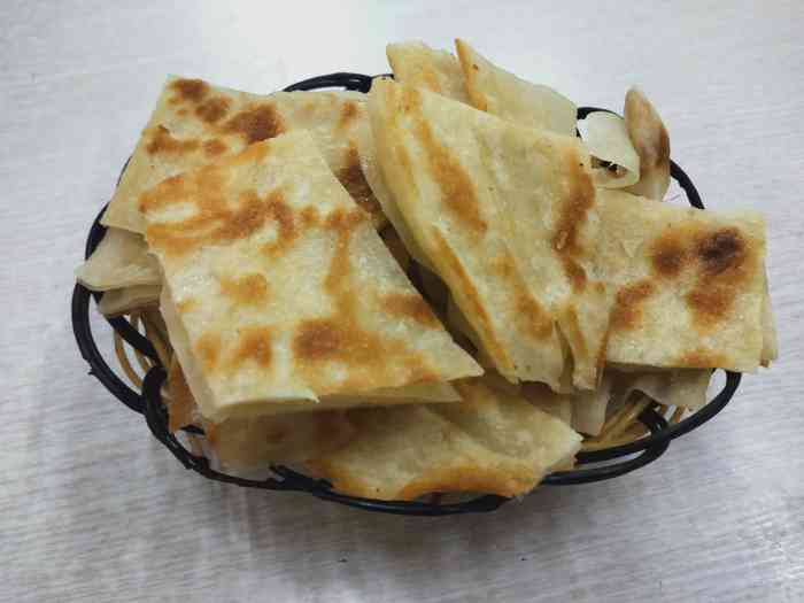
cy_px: 302
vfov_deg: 58.9
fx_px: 534
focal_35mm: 23
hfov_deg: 73.9
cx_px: 402
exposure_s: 1/33
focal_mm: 3.99
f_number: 1.7
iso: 361
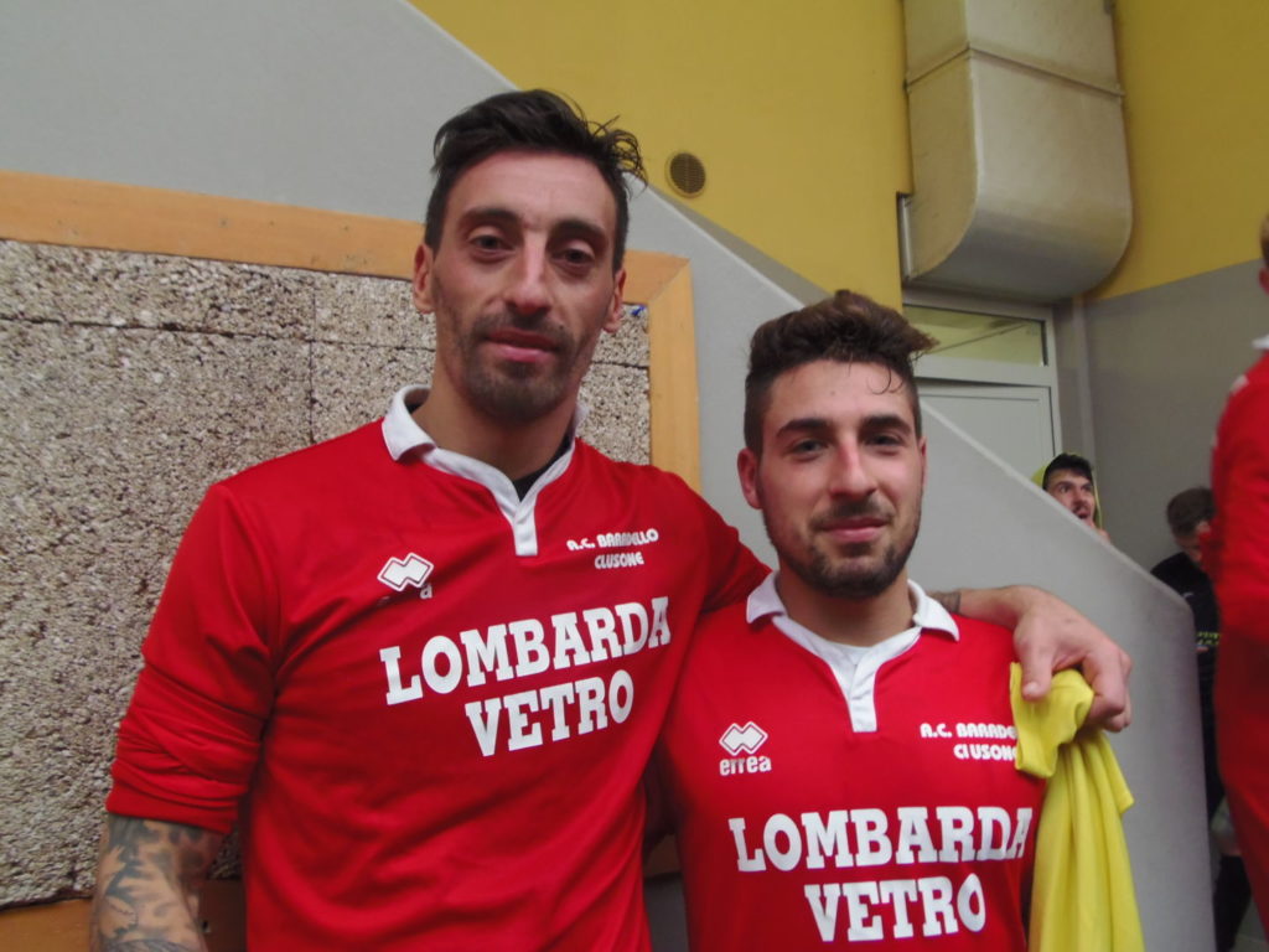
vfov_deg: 53.1
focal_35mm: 26
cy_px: 476
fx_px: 953
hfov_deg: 67.3
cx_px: 634
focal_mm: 4.8
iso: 250
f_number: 3
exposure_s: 1/25
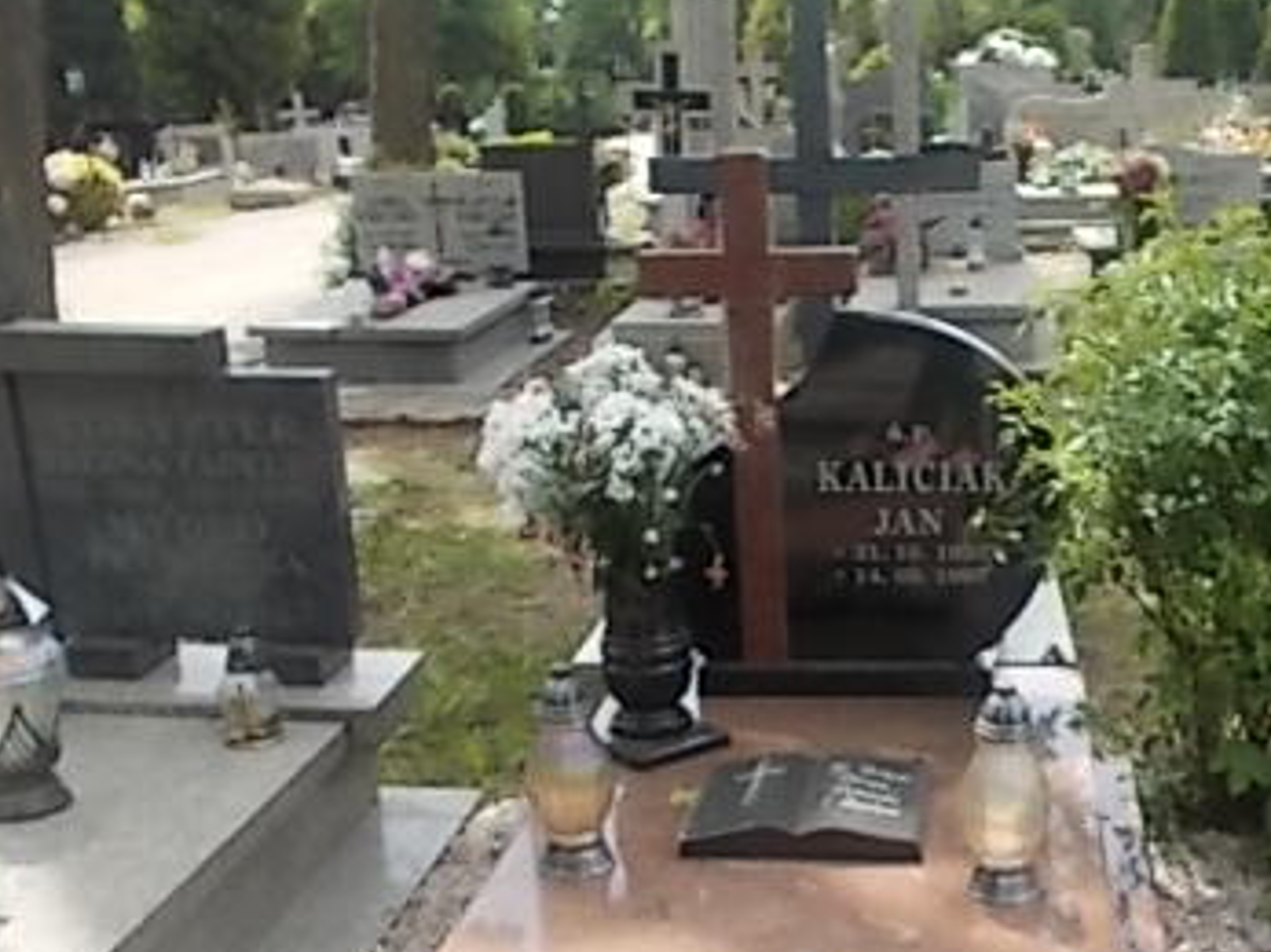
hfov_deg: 38.9
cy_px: 831
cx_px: 905
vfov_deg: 29.2
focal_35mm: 48
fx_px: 1762
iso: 80
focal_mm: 4.6
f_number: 3.2
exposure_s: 1/320
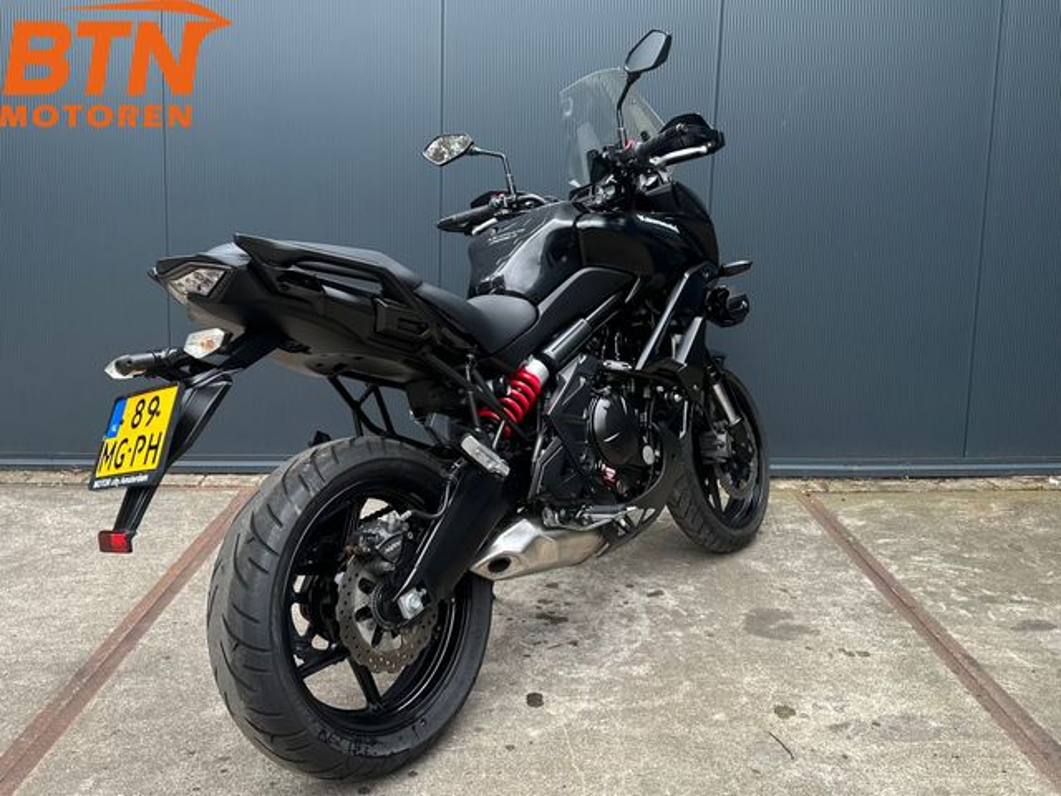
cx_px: 530
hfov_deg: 71.6
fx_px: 736
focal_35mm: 24
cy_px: 398
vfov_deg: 56.8
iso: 80
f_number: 1.78
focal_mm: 6.86
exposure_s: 1/303
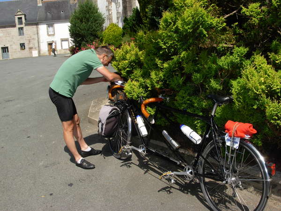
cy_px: 106
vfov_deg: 37.7
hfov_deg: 49.0
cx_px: 140
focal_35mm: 38
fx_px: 308
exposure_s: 1/592
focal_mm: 6.3
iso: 79
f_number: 4.9
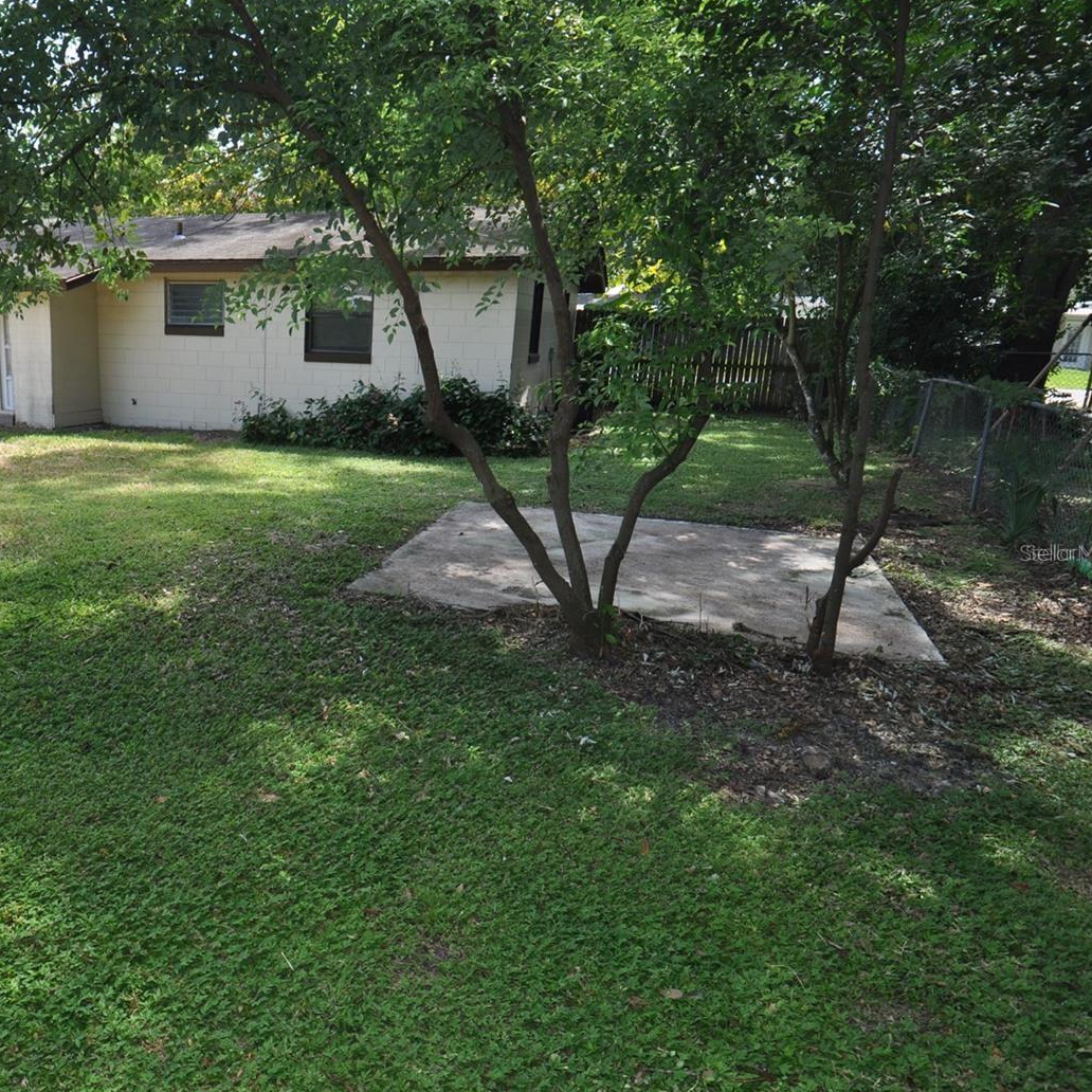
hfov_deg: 58.4
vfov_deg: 61.6
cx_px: 273
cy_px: 552
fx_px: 916
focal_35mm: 26
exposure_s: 1/160
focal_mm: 13
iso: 200
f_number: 6.3
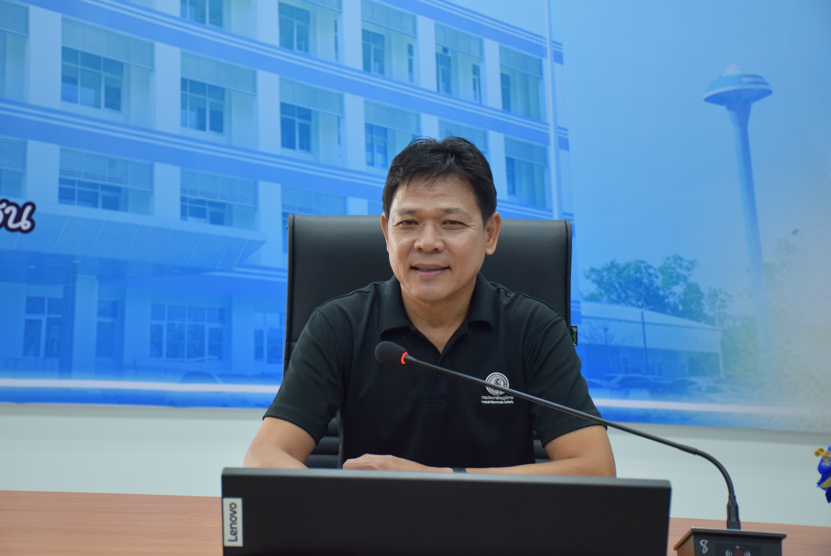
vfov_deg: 19.0
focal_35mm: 72
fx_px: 1663
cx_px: 416
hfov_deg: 28.1
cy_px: 278
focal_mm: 48
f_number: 4.5
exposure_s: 1/80
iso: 900
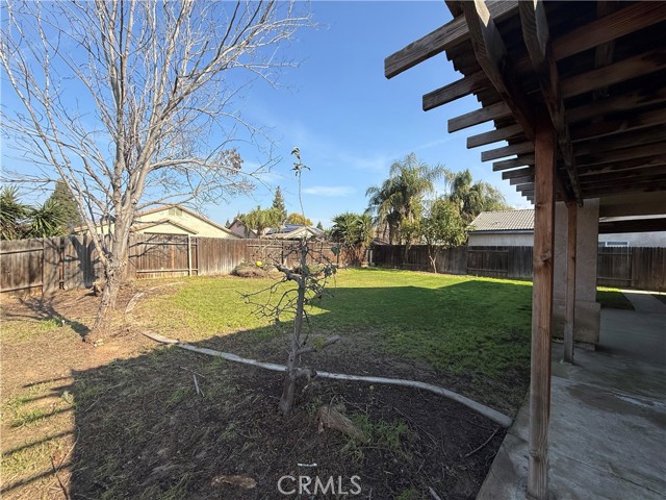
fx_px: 269
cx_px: 333
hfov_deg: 102.1
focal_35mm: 14
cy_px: 250
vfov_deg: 85.7
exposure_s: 1/1312
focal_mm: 2.22
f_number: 2.2
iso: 50
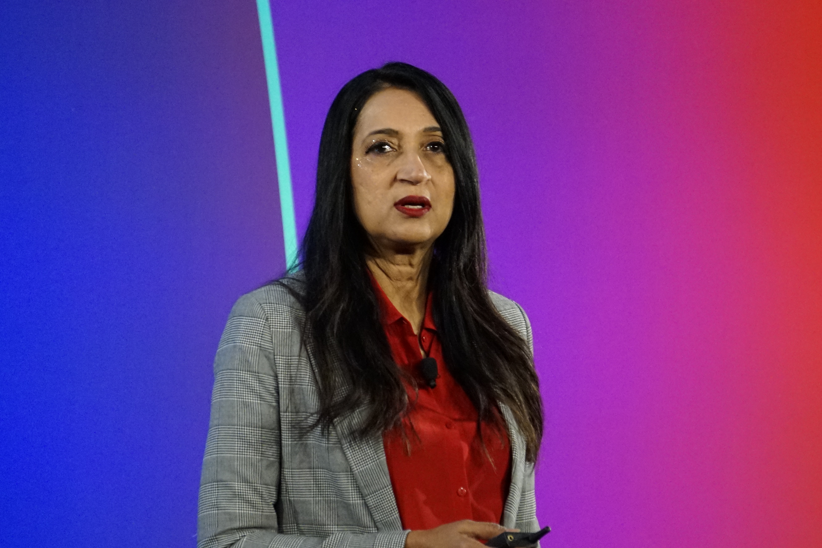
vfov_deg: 4.4
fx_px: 7192
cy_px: 274
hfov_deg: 6.5
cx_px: 411
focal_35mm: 315
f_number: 6.3
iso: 5000
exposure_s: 1/320
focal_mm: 210
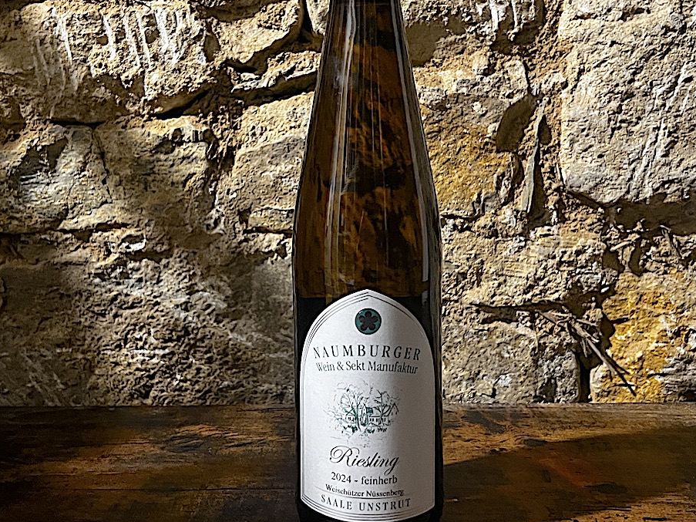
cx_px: 347
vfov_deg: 37.6
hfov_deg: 49.0
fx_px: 764
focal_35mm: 38
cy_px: 207
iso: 500
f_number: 1.5
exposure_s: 1/25
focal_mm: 5.7
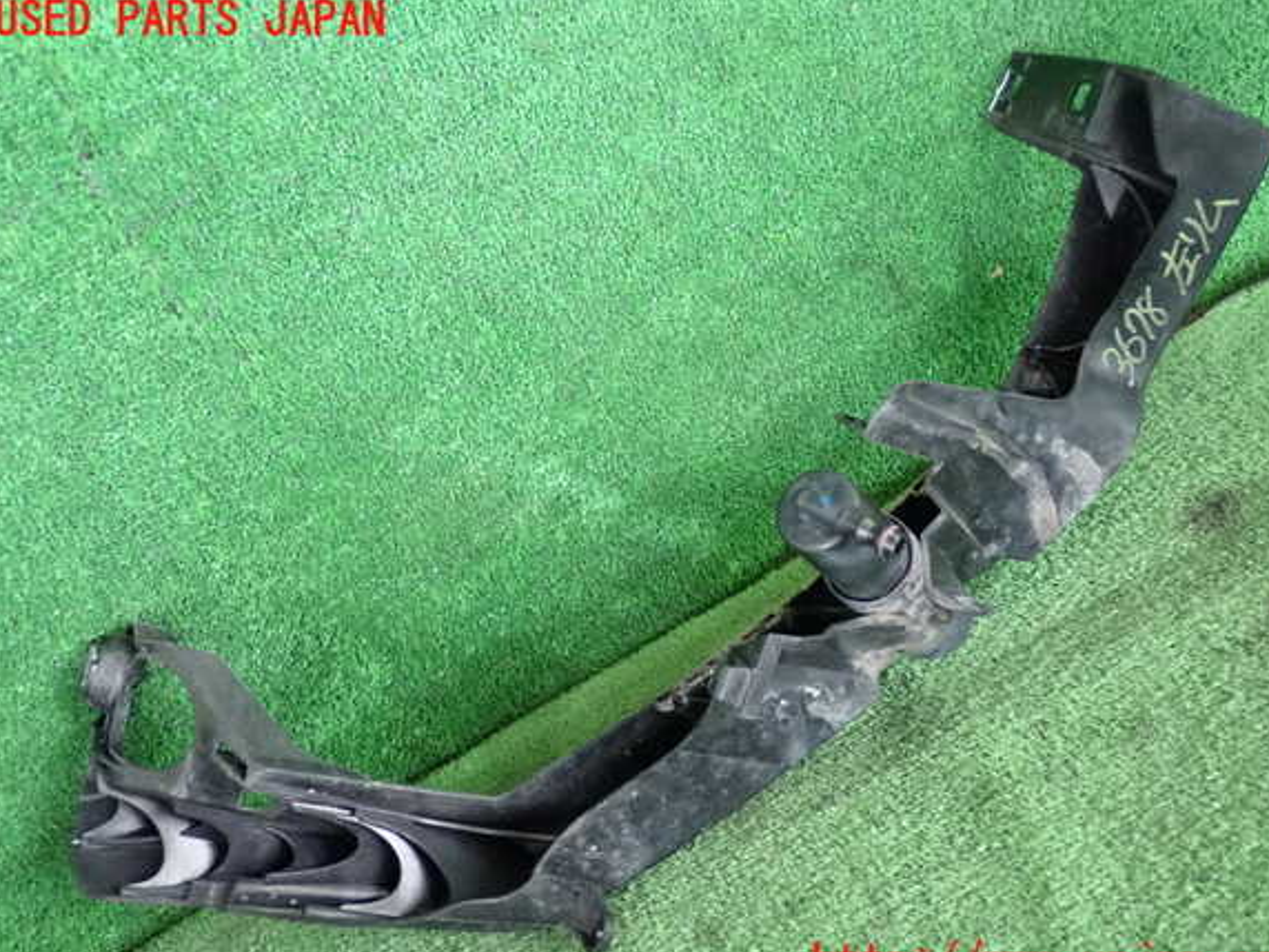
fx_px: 1576
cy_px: 493
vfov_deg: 33.6
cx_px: 648
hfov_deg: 43.8
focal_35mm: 43
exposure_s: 1/125
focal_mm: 7.31
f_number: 2.8
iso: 1600
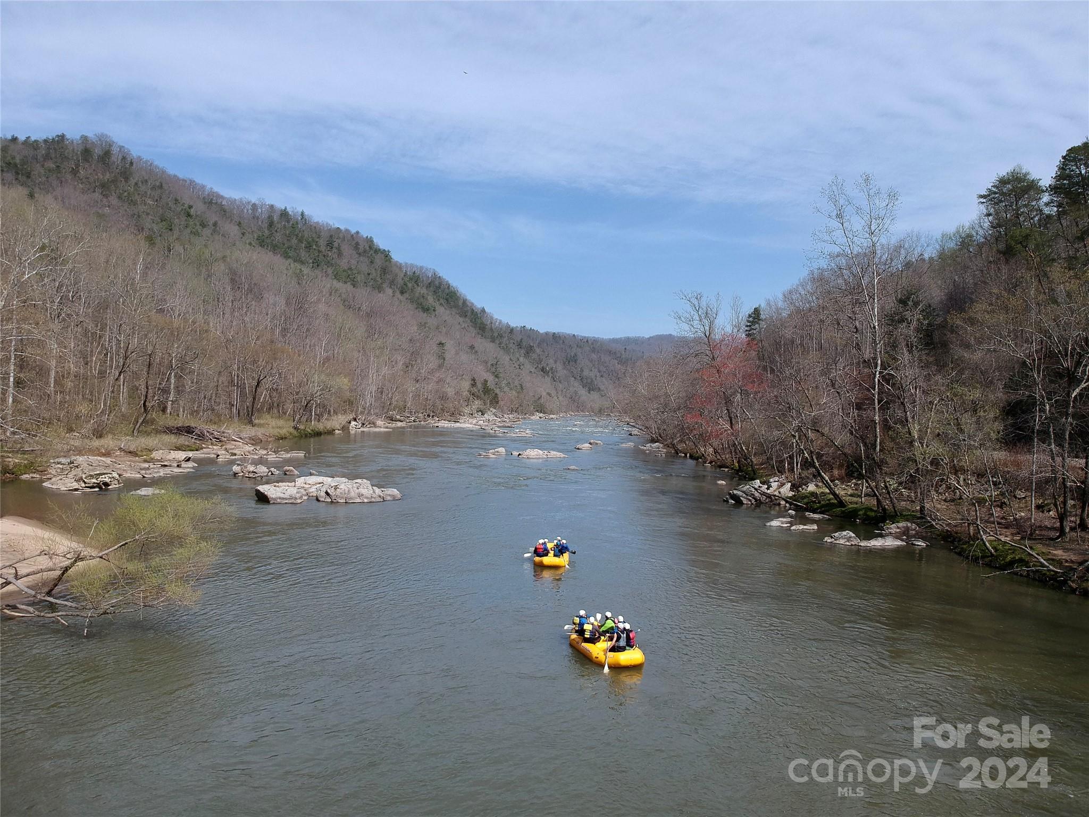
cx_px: 544
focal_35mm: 25
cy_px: 408
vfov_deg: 54.9
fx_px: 786
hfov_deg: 69.4
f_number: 2.6
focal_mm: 4.49
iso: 101
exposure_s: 1/1250
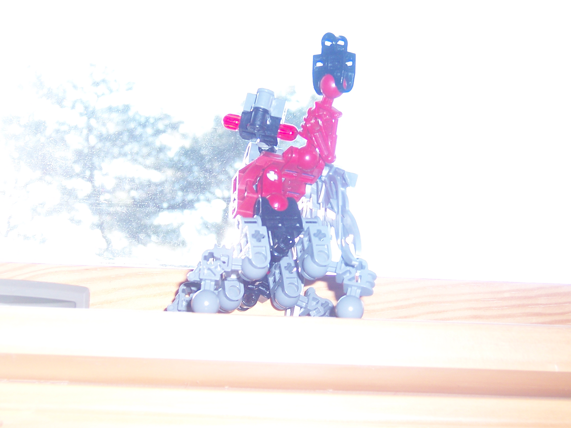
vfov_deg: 24.4
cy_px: 214
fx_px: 990
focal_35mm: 60
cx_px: 286
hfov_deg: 32.2
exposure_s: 1/60
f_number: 4
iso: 140
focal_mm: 10
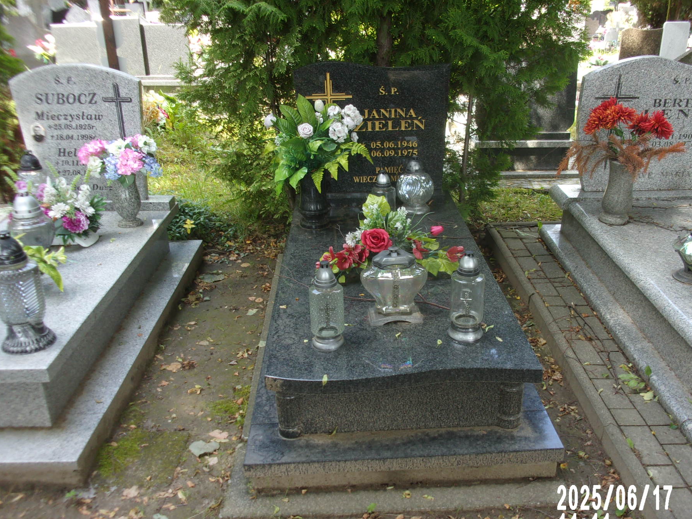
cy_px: 281
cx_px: 387
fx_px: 640
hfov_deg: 56.7
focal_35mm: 32
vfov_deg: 44.1
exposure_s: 1/52
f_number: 3.9
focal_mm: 5.1
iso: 80
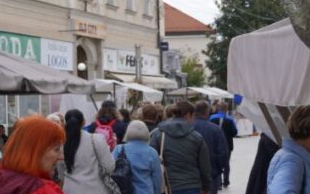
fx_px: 1018
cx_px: -78
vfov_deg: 10.8
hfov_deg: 16.5
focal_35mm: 120
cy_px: 181
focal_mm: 19.4
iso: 100
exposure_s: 1/400
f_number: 3.2
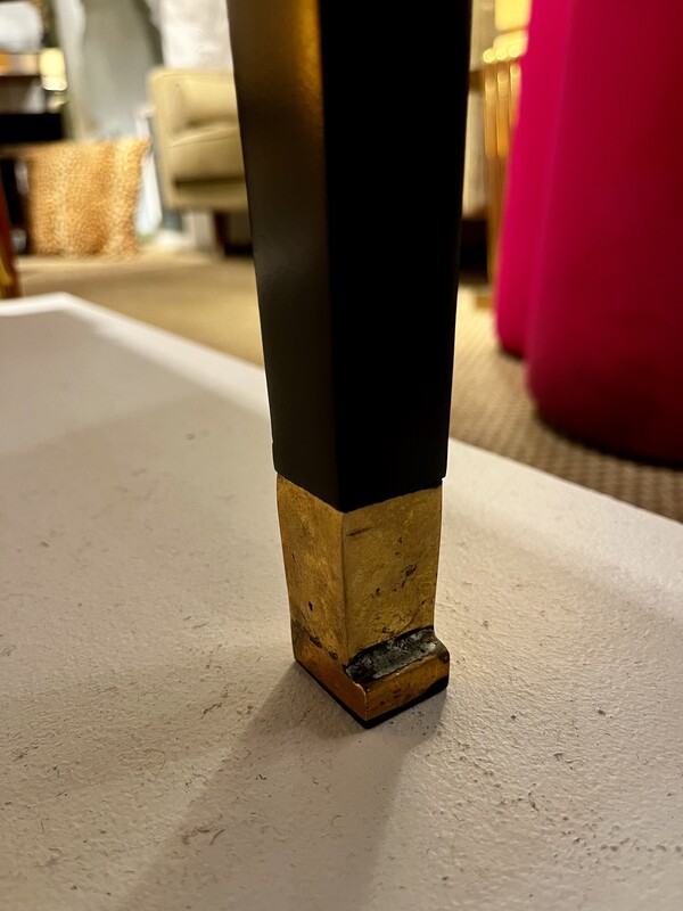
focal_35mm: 26
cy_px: 456
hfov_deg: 53.1
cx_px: 342
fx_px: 684
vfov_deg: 67.3
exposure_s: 1/50
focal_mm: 5.1
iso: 250
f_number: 1.6
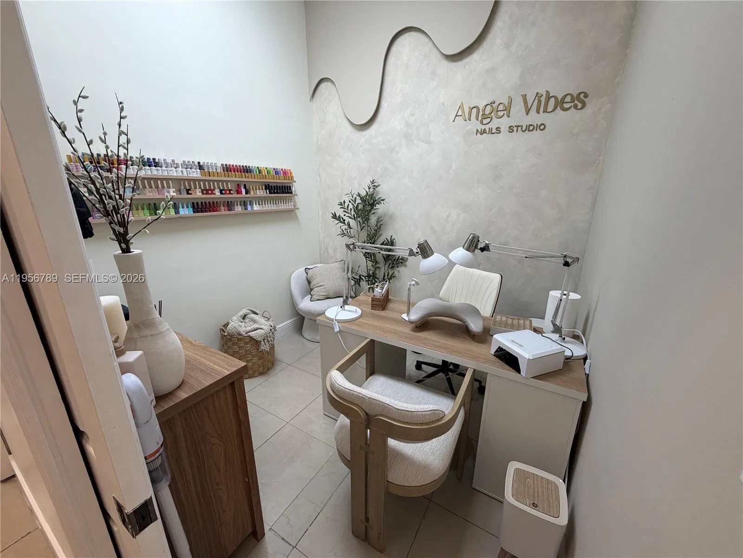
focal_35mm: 14
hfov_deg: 102.1
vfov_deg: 85.7
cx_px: 372
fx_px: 300
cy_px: 279
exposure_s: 1/120
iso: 125
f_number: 2.2
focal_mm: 2.22
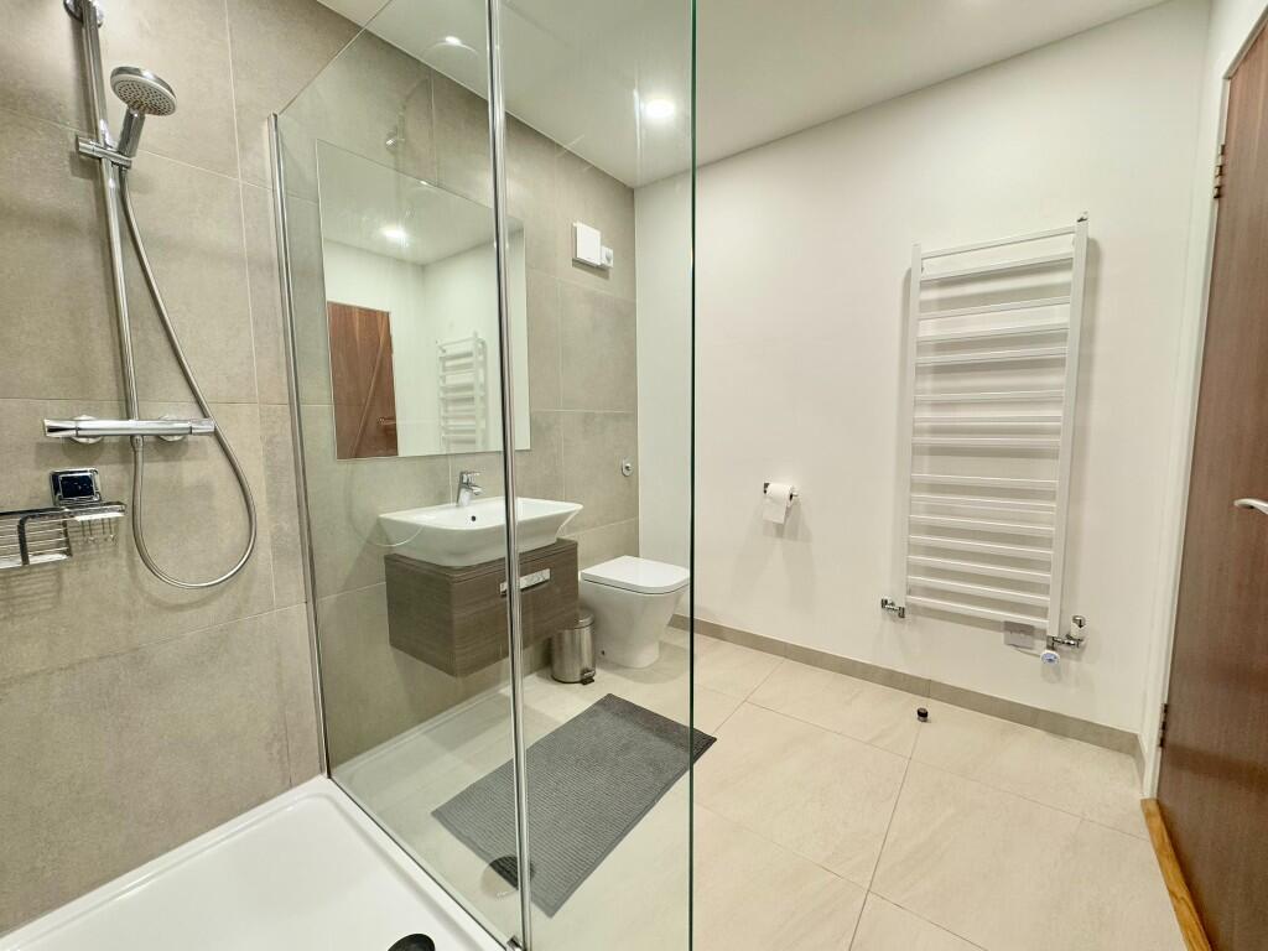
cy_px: 476
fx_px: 513
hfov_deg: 102.1
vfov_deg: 85.7
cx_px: 634
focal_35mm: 14
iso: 160
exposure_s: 1/50
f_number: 2.2
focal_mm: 2.22
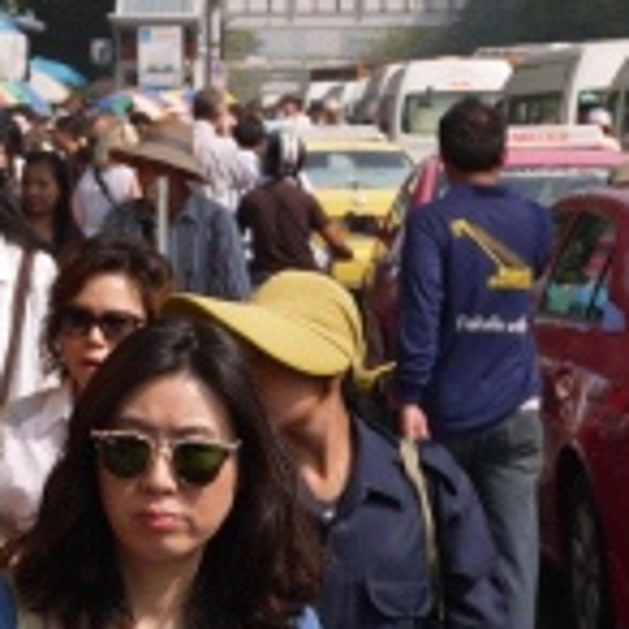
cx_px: 246
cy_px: -73
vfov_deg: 12.6
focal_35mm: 136
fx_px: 2796
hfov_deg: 12.8
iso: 160
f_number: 6.3
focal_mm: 25
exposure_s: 1/640
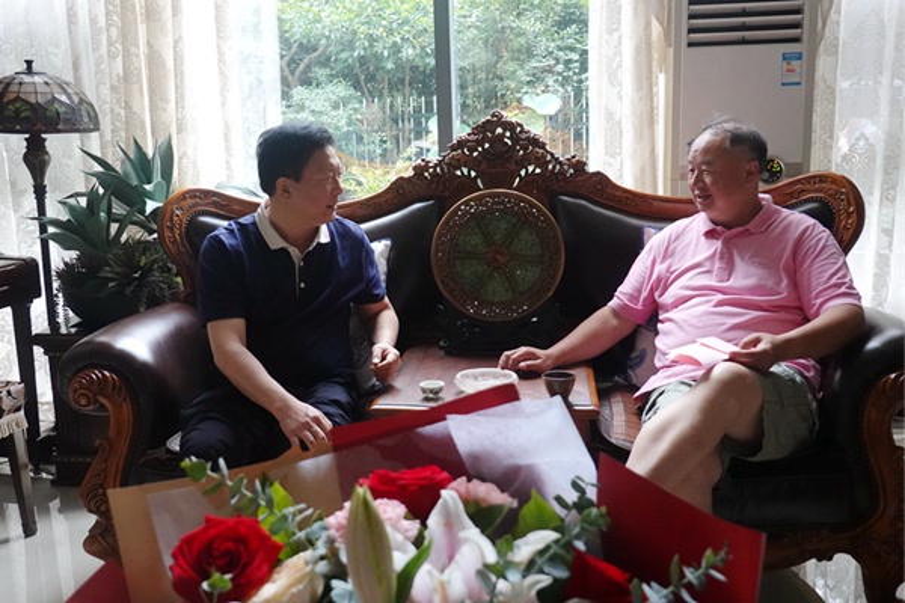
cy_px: 302
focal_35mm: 37
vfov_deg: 35.9
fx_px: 930
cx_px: 452
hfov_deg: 51.9
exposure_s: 1/160
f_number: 3.5
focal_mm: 13.56
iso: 2500
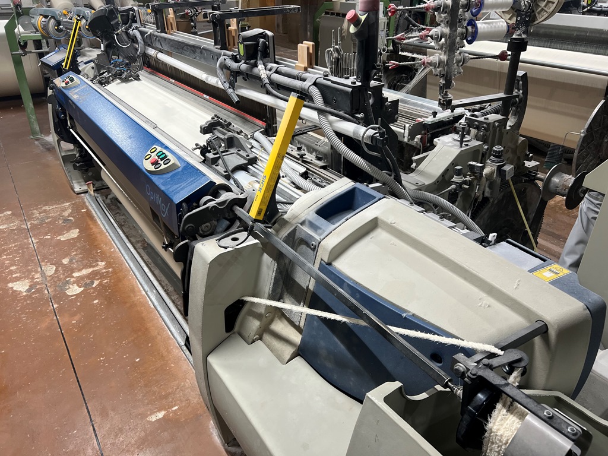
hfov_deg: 67.3
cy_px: 228
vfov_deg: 53.1
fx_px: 457
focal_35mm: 26
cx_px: 304
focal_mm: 5.7
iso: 125
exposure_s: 1/100
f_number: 1.5
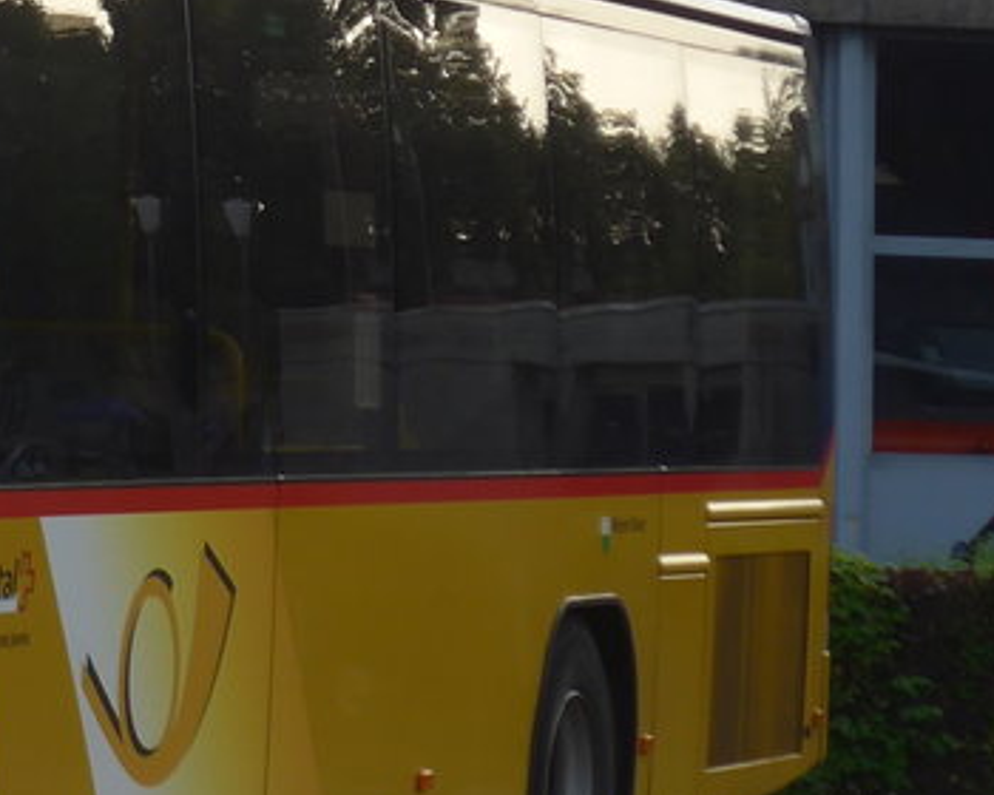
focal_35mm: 248
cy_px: 204
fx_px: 7296
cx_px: -557
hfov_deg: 7.6
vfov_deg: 6.2
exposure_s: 1/400
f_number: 4.2
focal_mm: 15
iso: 80
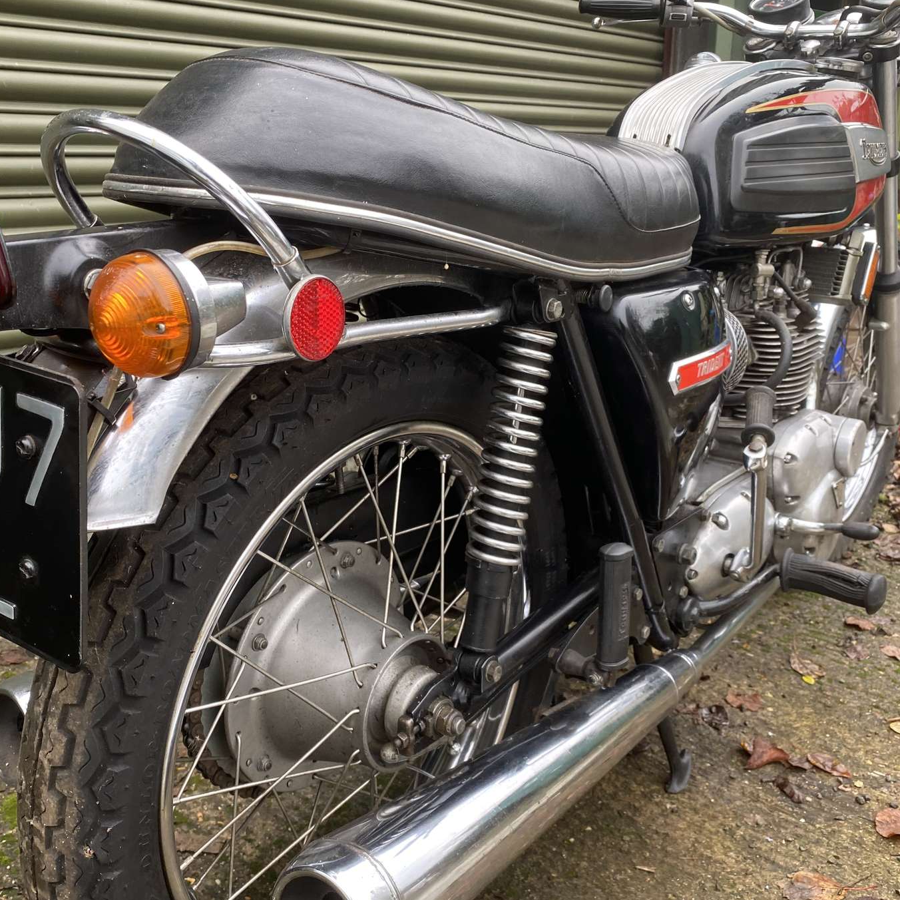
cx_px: 416
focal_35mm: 34
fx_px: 1000
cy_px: 423
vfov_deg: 48.4
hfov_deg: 48.4
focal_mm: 4.25
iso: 80
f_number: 1.8
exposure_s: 1/121
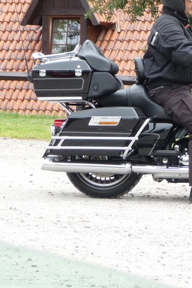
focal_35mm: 229
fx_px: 1832
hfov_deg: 6.0
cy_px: 109
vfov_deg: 9.0
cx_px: 199
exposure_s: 1/125
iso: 100
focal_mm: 17.5
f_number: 4.7
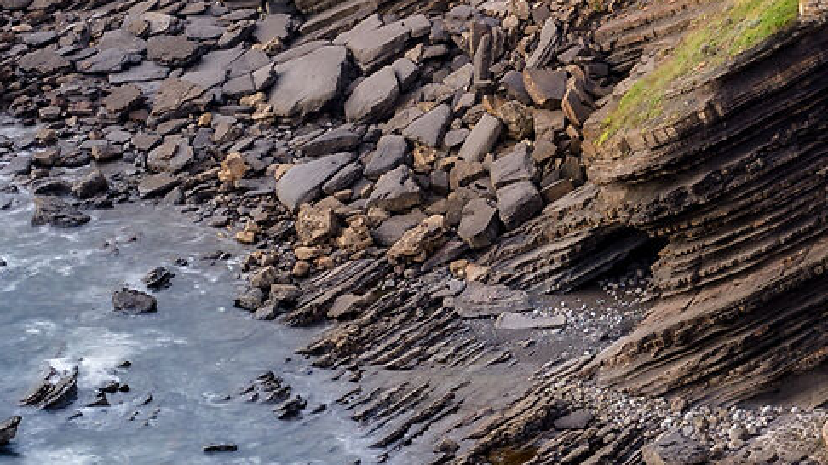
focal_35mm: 269
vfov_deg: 4.5
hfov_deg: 7.9
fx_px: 5904
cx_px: 1155
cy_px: 593
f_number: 11
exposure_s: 4
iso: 100
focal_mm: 52
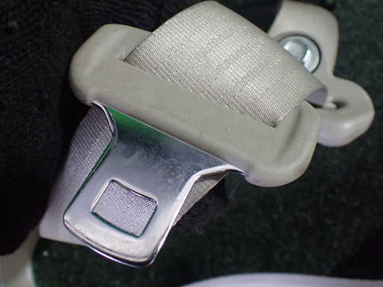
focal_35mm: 37
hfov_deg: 49.8
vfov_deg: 38.7
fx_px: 410
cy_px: 132
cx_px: 155
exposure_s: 1/40
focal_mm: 5.4
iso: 800
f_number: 2.3
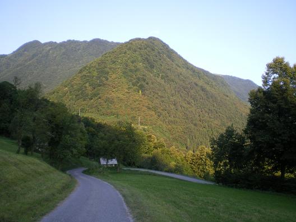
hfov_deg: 49.0
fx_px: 325
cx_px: 148
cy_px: 111
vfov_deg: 37.7
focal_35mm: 38
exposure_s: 1/160
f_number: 3.1
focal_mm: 6.3
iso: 64
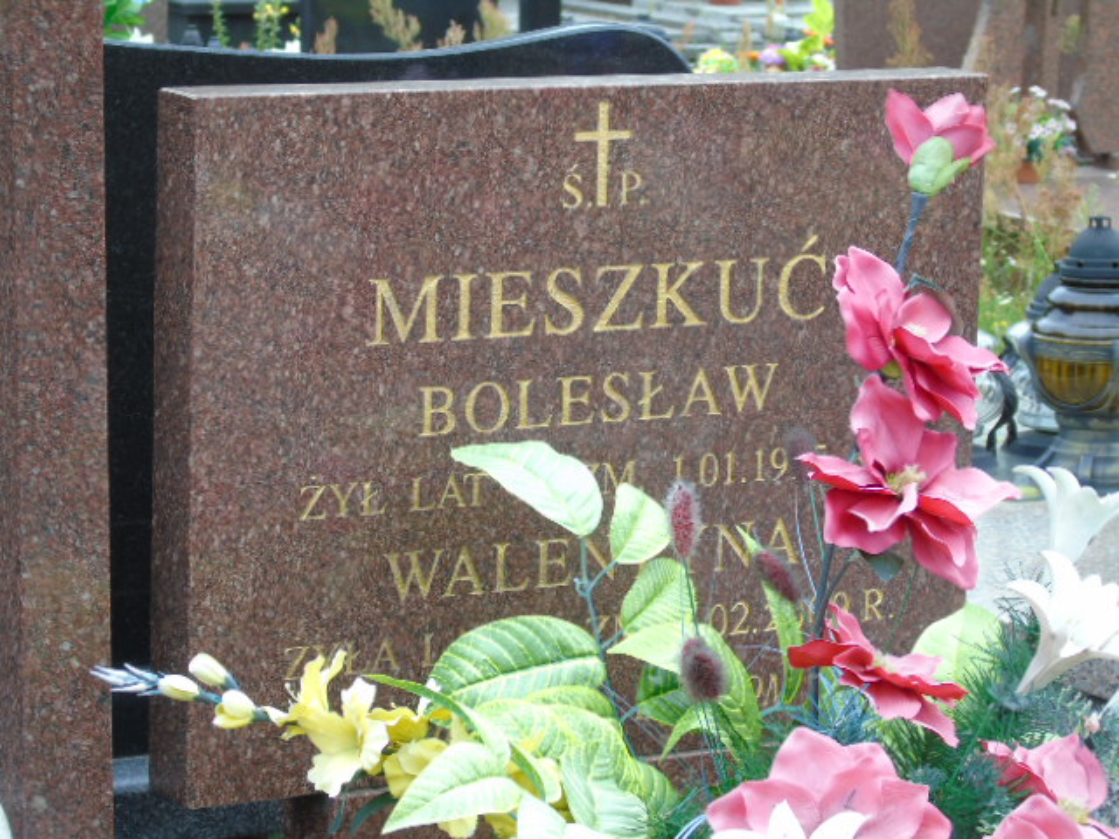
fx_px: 4008
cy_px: 420
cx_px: 560
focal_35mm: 124
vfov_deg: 12.0
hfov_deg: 15.9
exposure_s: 1/50
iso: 80
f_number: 4.6
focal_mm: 22
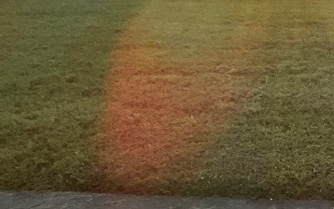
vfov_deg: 14.2
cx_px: 474
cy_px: -64
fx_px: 801
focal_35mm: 88
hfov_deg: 20.7
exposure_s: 1/978
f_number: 1.8
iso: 16
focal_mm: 3
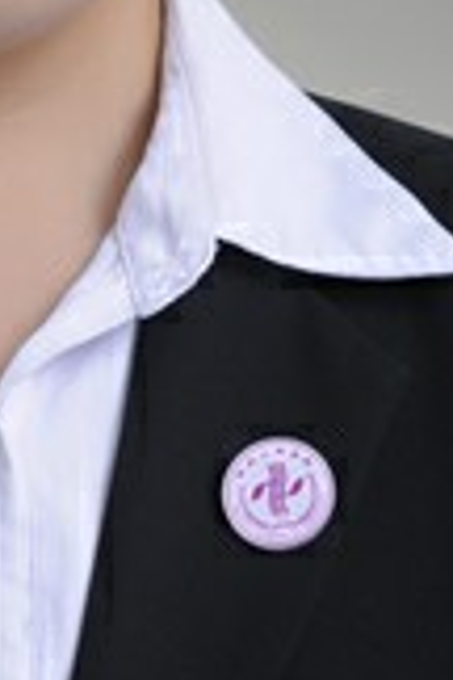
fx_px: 6708
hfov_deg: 3.9
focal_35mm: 355
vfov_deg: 5.8
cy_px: -141
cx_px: -63
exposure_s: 1/125
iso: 160
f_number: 5.6
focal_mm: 85
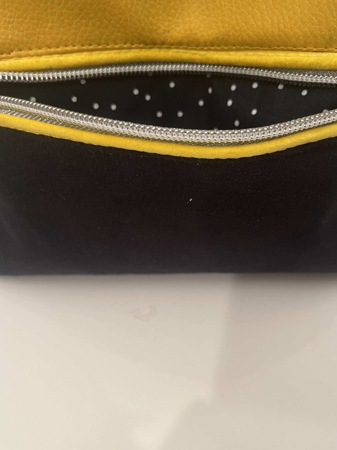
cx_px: 188
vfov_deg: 58.3
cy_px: 241
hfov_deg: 45.4
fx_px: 402
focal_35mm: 31
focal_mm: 5.1
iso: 200
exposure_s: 1/50
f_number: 1.6
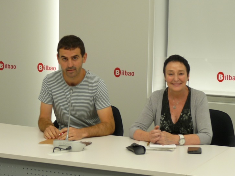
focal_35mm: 92
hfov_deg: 21.3
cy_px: 88
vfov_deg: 16.1
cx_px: 118
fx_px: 625
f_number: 3.4
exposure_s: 1/30
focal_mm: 11.5
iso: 100
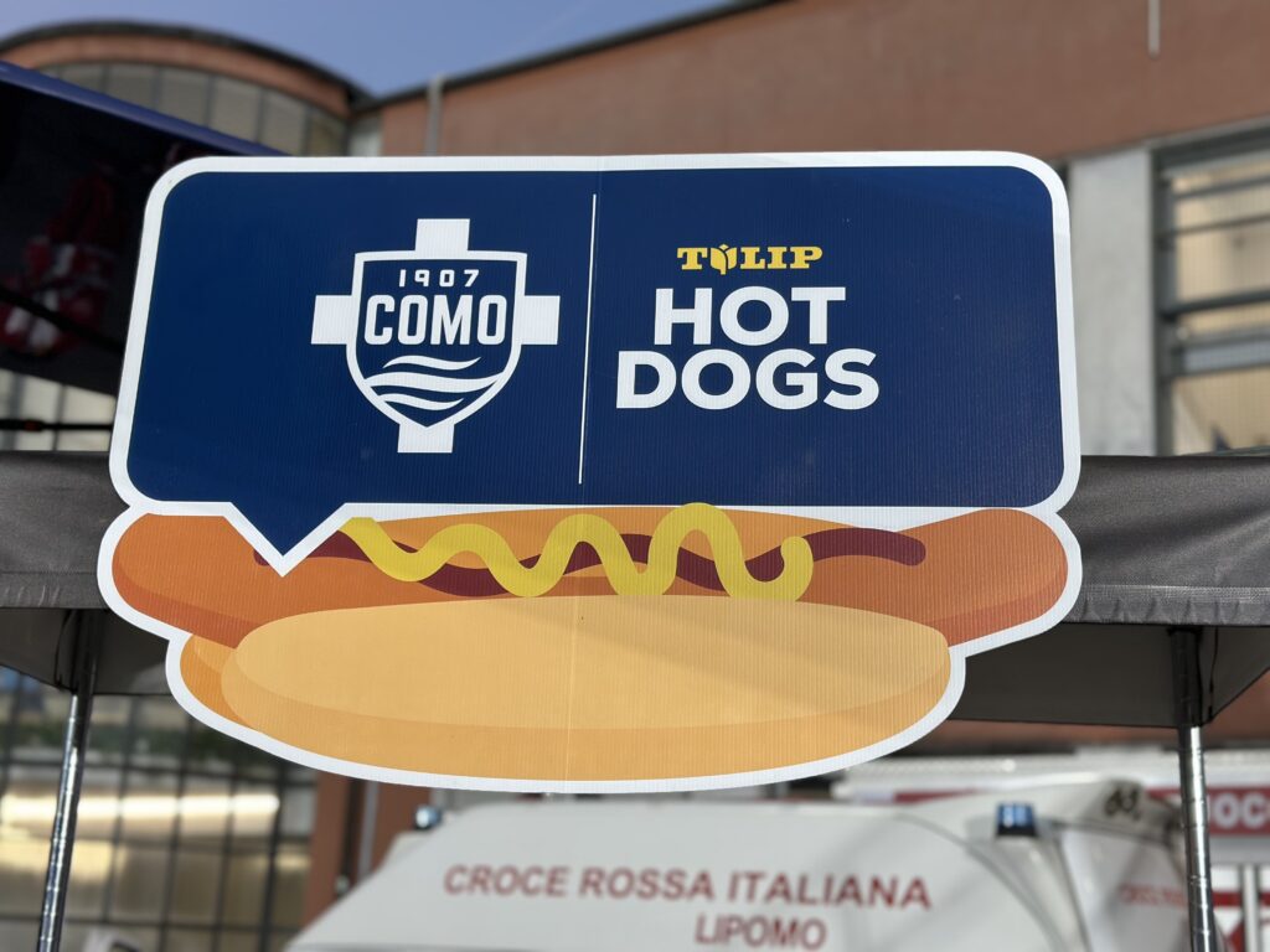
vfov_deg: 30.3
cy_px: 476
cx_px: 635
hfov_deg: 39.7
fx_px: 1761
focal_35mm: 48
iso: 80
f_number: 1.78
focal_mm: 6.86
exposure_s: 1/100
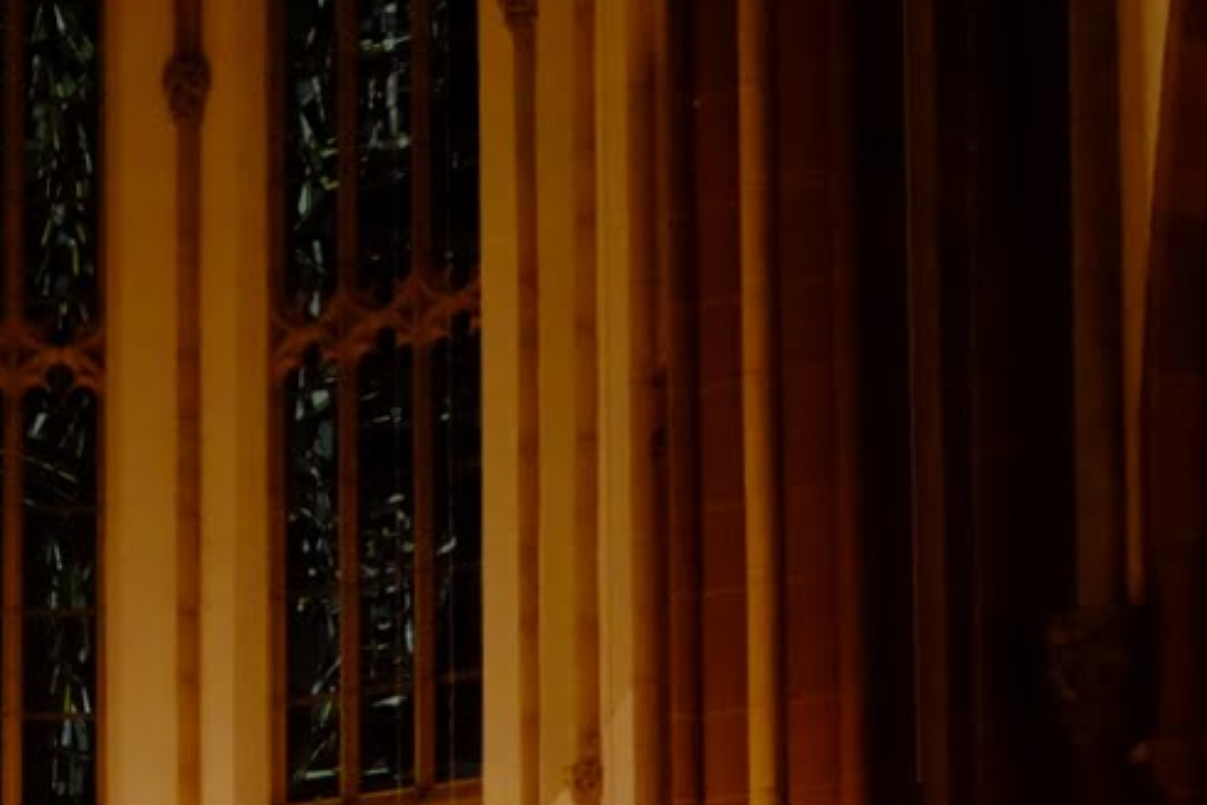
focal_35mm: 159
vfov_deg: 8.5
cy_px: 1027
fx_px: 5330
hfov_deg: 12.8
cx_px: -5
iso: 3200
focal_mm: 25.4
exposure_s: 1
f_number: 3.2
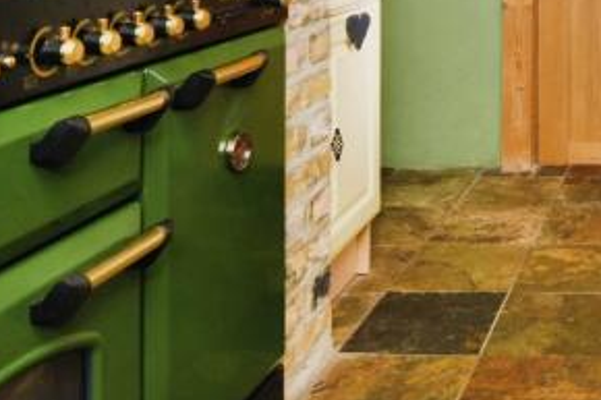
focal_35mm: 53
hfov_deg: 32.6
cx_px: 674
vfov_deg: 23.0
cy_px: -103
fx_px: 884
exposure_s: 1/60
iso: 640
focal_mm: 15
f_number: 10
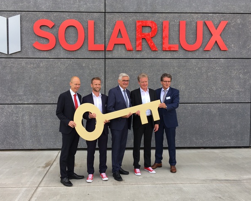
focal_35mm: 34
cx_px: 115
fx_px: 253
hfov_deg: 52.8
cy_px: 103
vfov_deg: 43.4
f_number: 2.2
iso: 25
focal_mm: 4.15
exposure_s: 1/267
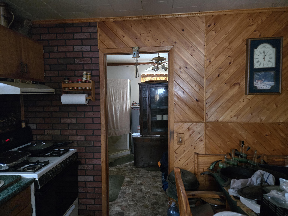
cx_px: 144
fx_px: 191
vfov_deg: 58.9
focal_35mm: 23
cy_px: 108
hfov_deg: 73.9
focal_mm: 5.4
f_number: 1.8
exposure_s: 1/60
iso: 2000
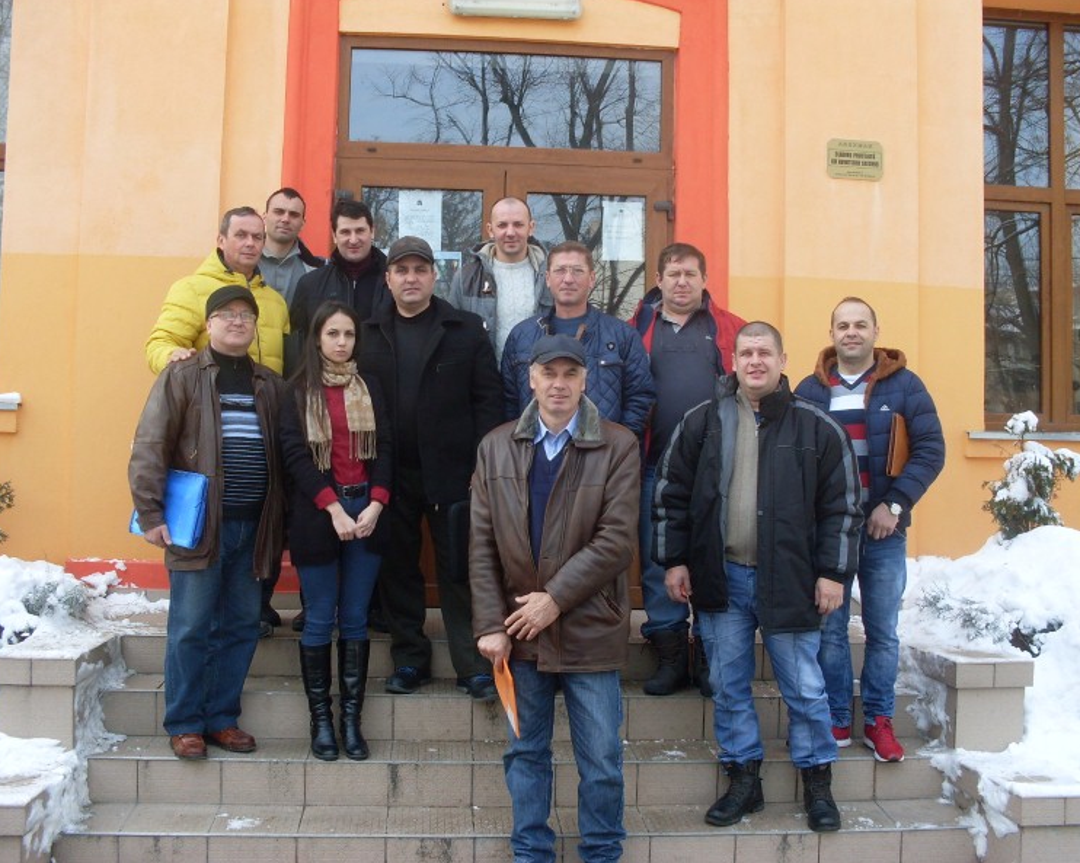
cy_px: 428
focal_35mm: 40
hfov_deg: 45.8
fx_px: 1278
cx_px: 546
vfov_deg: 37.3
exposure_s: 1/250
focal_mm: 6.3
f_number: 2.8
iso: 80
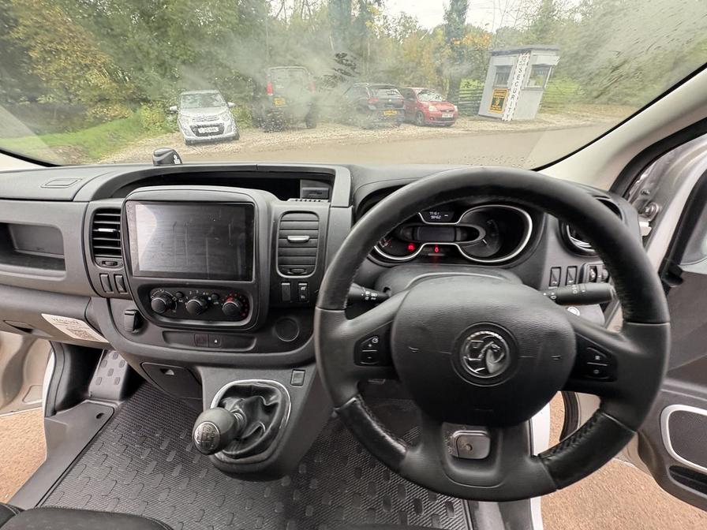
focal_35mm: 14
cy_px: 265
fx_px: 286
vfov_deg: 85.7
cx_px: 354
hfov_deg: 102.1
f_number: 2.2
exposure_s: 1/60
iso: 320
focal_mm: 2.22
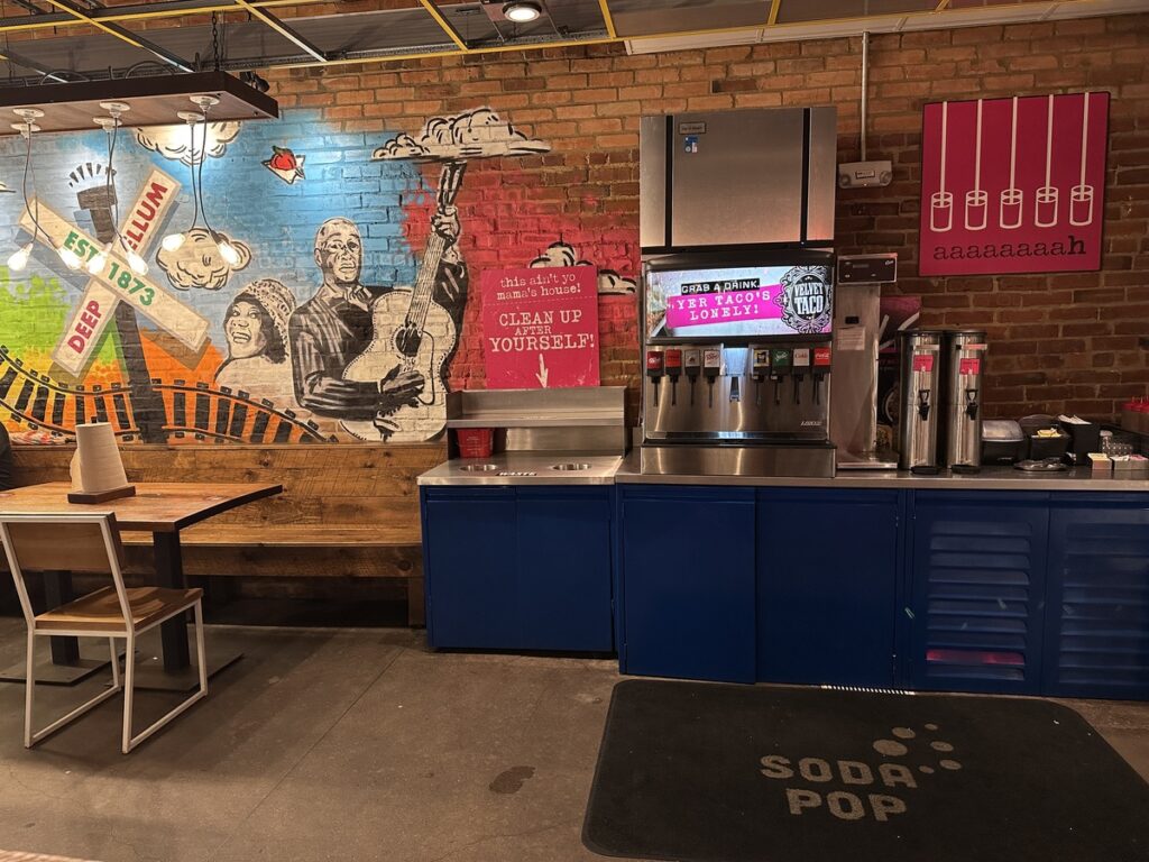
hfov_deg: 71.6
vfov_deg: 56.8
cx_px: 574
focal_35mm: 24
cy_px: 431
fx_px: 797
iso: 200
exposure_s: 1/120
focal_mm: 6.86
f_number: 1.78
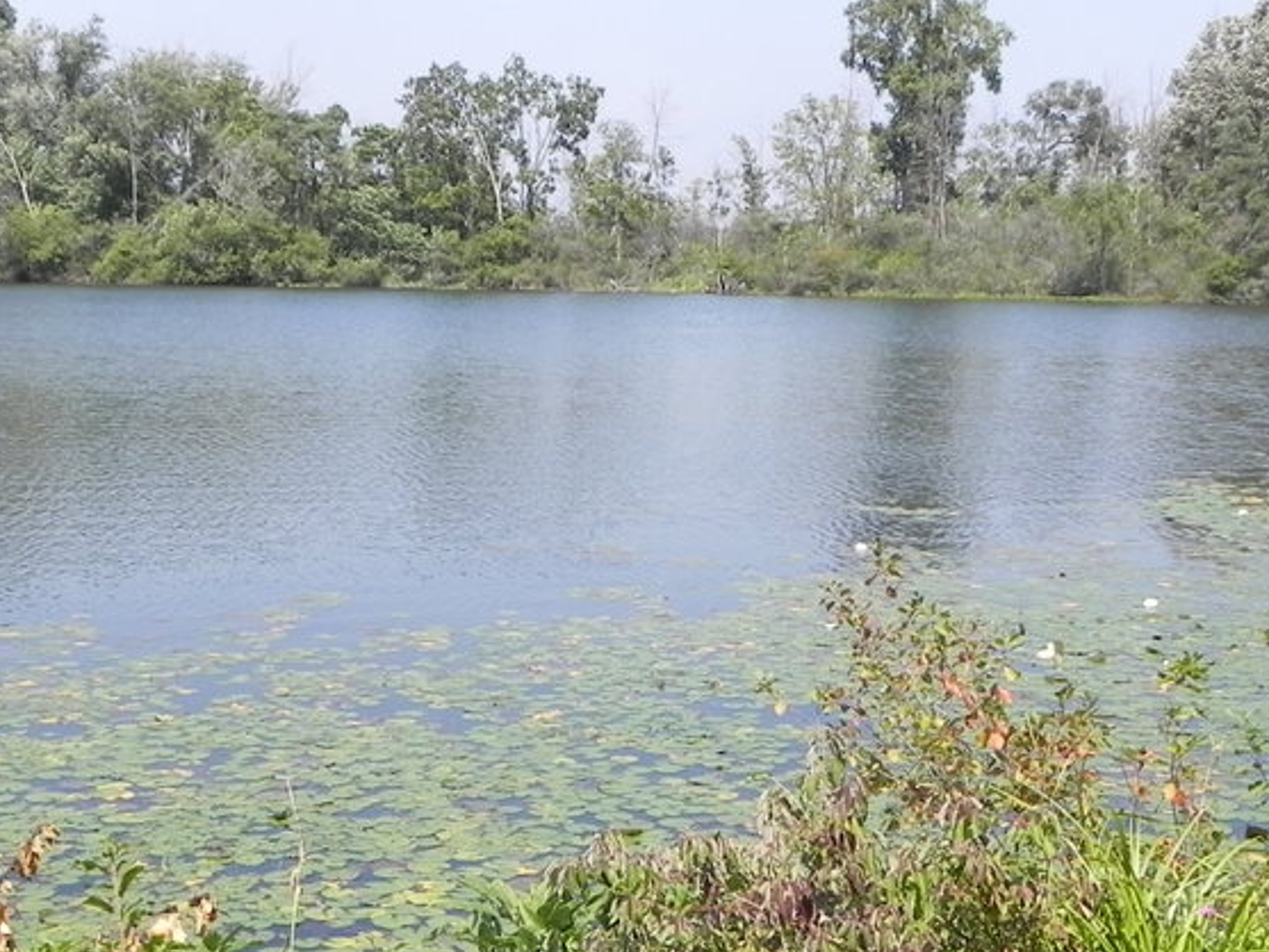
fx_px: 2053
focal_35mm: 56
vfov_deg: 25.7
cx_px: 647
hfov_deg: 34.3
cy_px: 747
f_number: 6.3
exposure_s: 1/281
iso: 160
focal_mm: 4.6
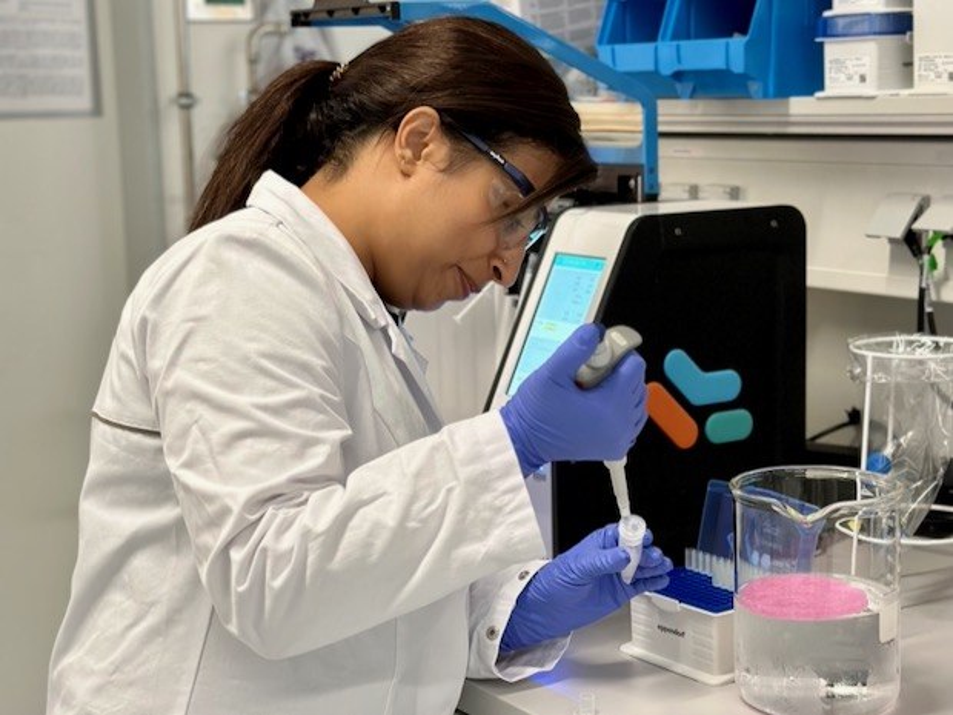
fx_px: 1321
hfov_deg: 39.7
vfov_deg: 30.3
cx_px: 476
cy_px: 358
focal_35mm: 48
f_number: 1.78
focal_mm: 6.86
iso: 200
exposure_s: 1/100
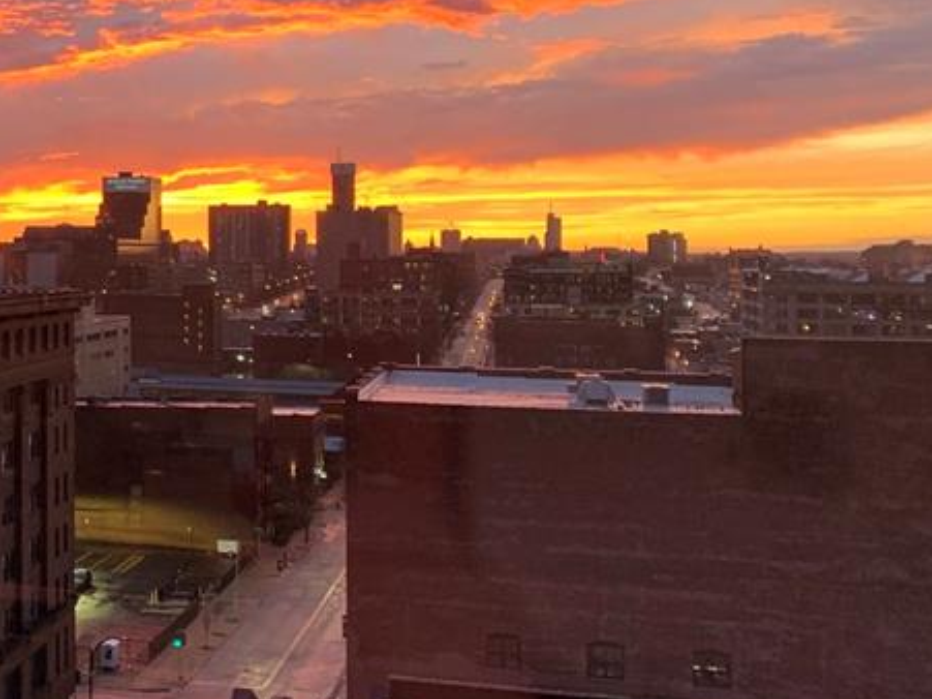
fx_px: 1588
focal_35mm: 59
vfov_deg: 24.7
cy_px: 263
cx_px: -70
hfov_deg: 29.7
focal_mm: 4.25
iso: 125
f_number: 1.8
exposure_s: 1/60
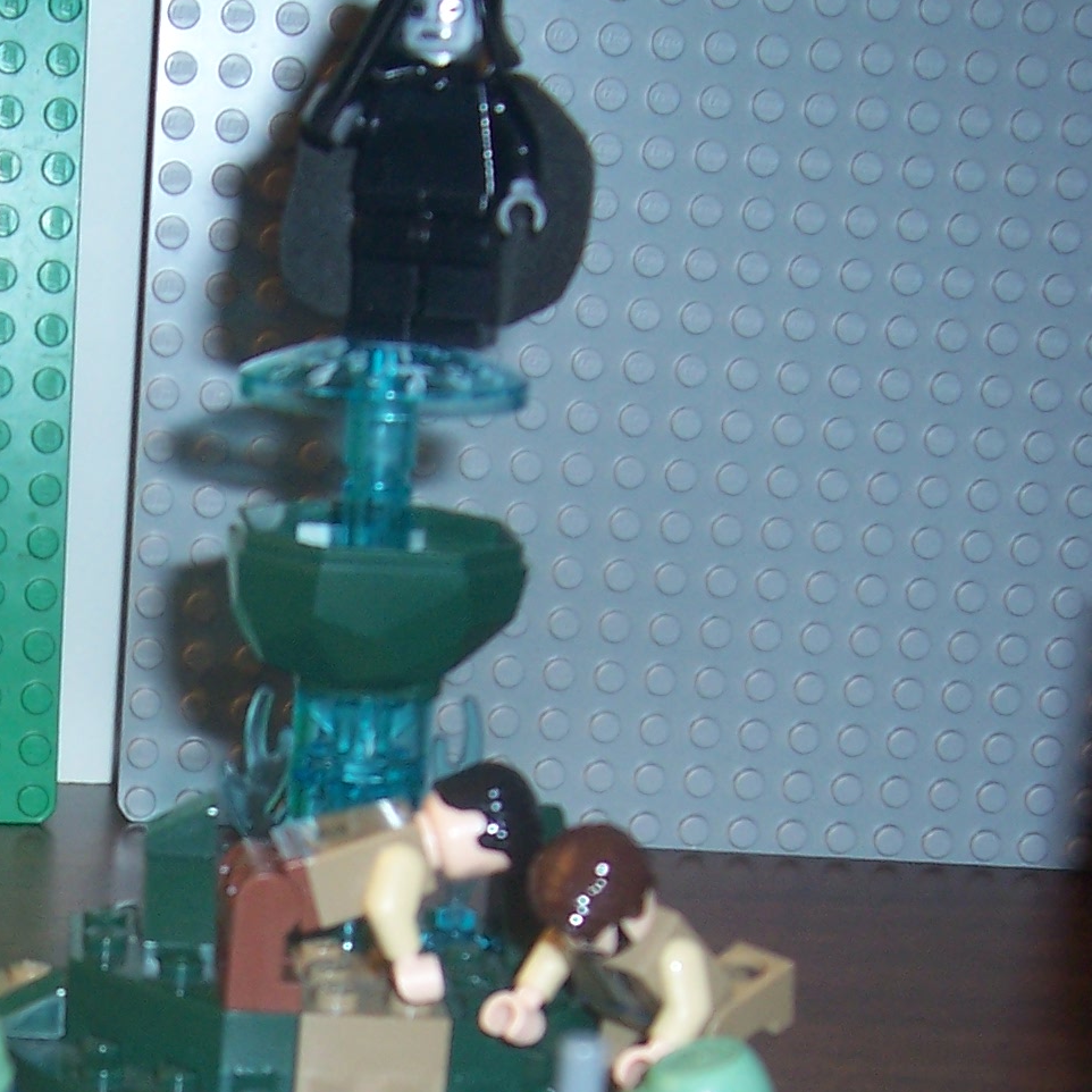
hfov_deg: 21.2
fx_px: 2855
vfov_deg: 21.2
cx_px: 120
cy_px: 981
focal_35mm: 80
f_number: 2.7
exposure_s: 1/60
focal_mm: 5.6
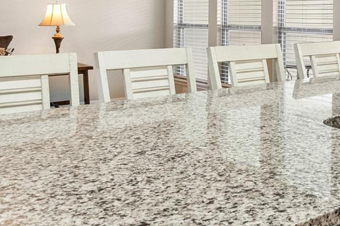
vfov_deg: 25.2
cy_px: 21
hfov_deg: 35.6
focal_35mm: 52
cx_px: 314
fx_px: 491
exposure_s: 1/6
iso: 800
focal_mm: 16
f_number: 9
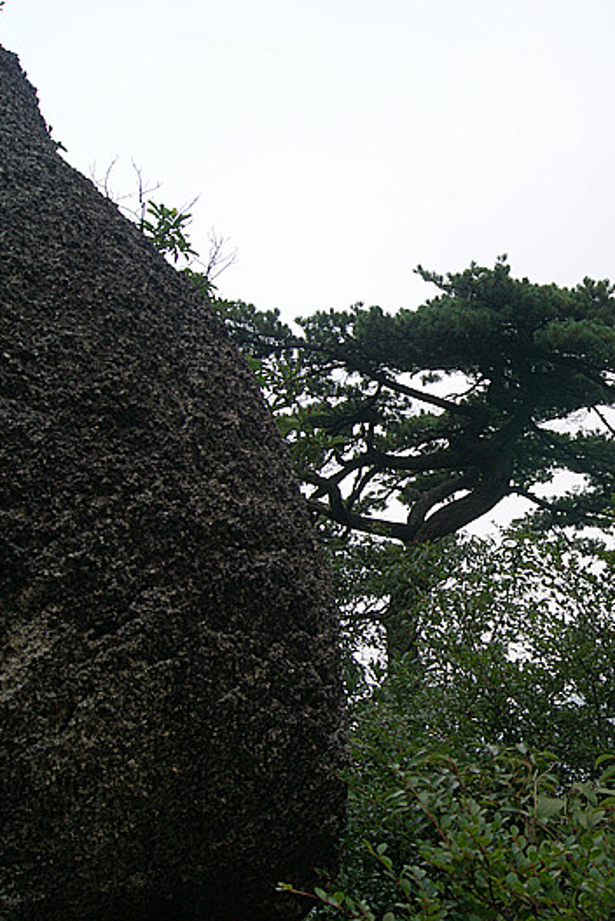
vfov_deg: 47.4
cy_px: 464
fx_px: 1049
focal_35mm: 41
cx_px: 556
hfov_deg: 31.1
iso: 100
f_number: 10
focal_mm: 18
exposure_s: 1/80
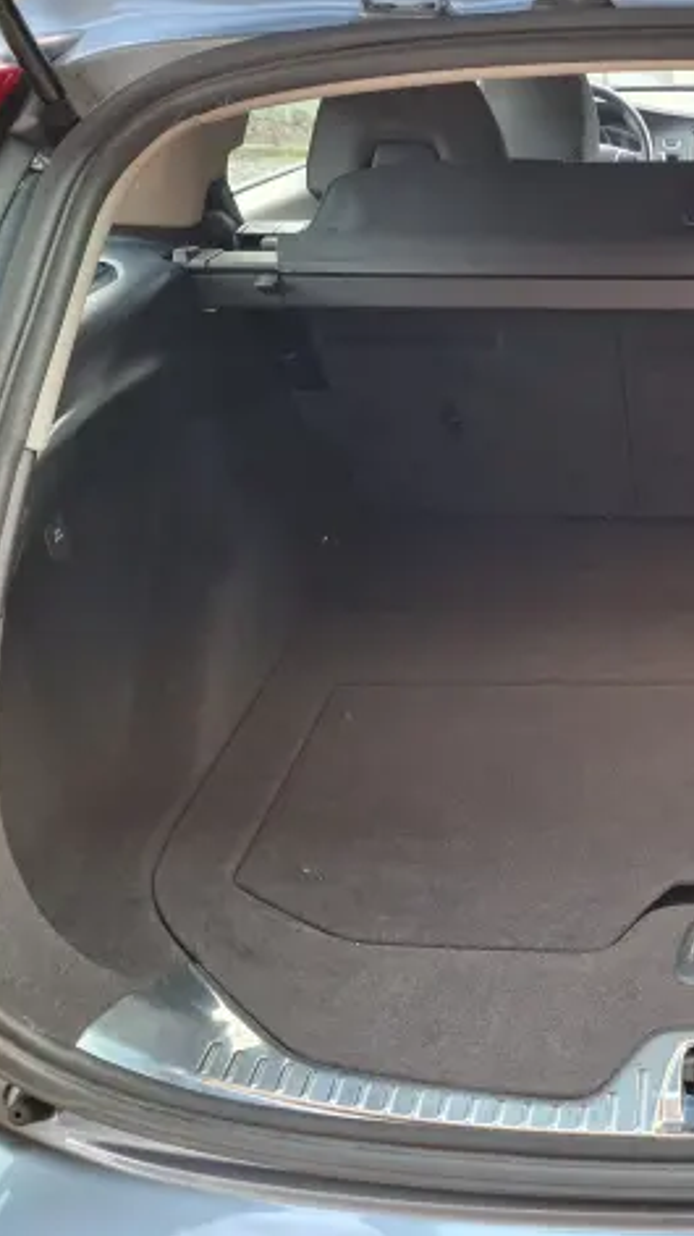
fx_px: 1114
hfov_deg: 31.5
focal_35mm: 34
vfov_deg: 58.0
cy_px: 618
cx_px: 725
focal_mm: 6.4
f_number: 1.8
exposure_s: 1/50
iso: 500
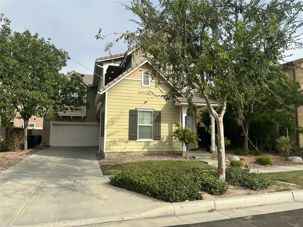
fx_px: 210
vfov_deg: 56.8
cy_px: 114
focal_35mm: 24
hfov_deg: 71.6
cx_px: 152
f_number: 1.78
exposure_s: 1/4348
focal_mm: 6.86
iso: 80
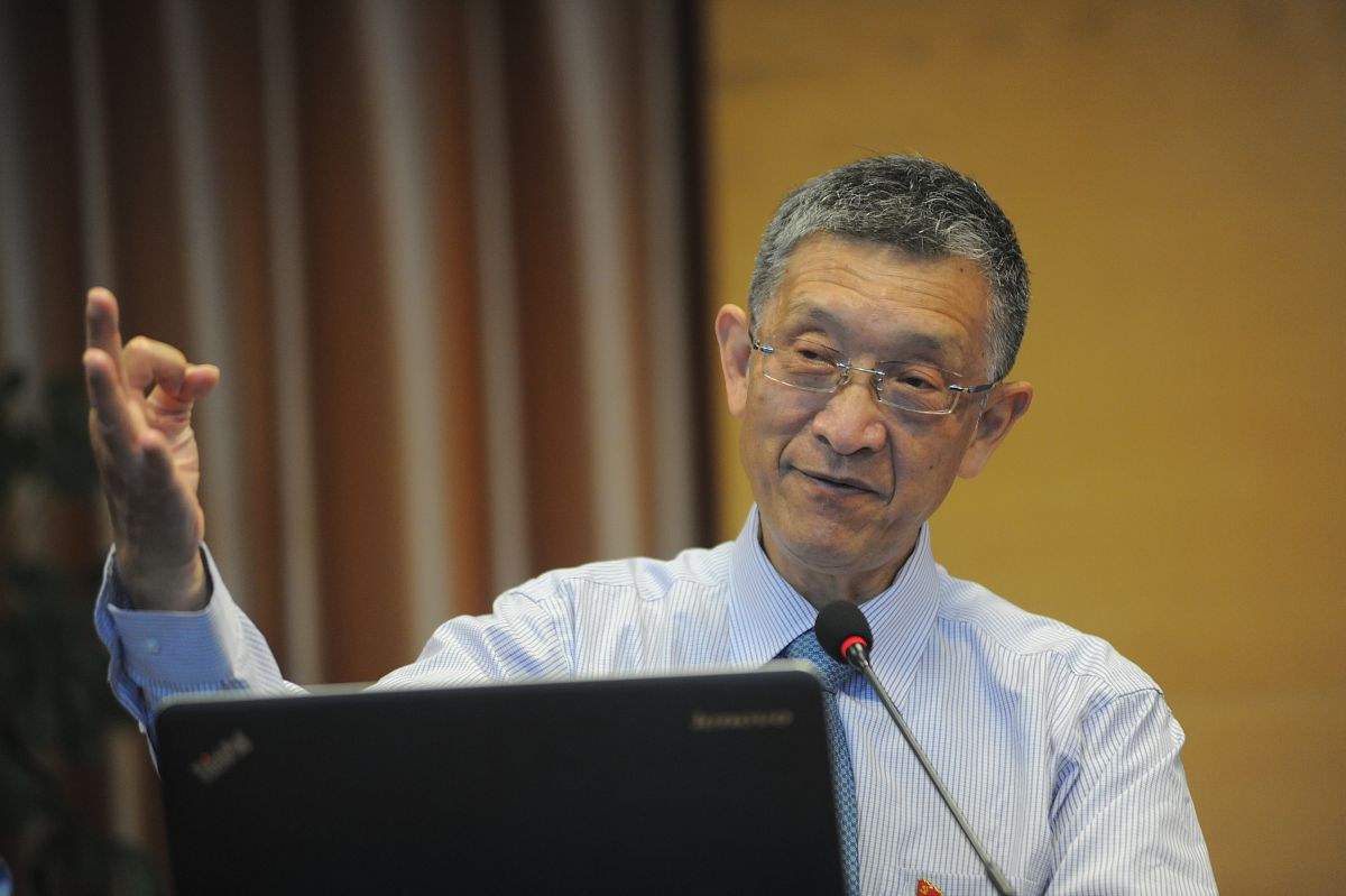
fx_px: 7474
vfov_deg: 6.9
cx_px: 673
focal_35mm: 200
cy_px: 448
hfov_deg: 10.3
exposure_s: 1/250
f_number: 2.8
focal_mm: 200
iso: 1600
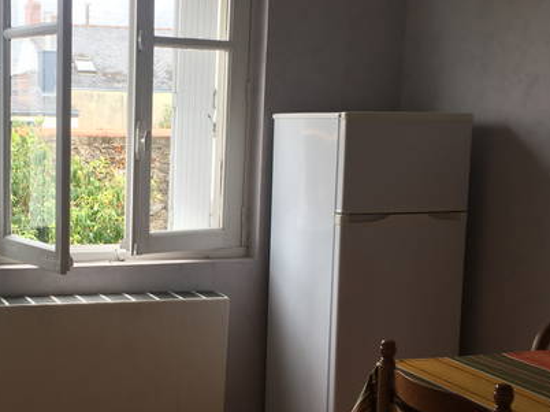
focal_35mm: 57
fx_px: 905
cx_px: 115
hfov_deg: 32.9
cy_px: 249
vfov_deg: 25.6
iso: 25
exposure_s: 1/115
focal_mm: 4.15
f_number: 2.2
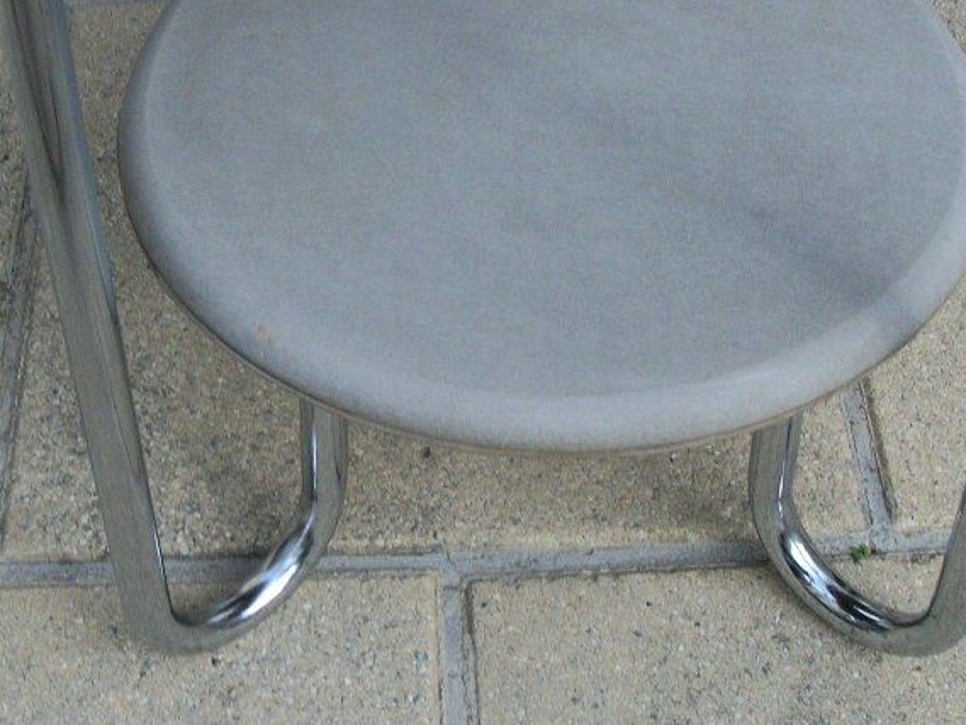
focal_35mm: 72
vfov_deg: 20.4
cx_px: 435
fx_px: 2010
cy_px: 333
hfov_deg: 27.0
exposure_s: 1/80
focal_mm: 5.7
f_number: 8.8
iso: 80
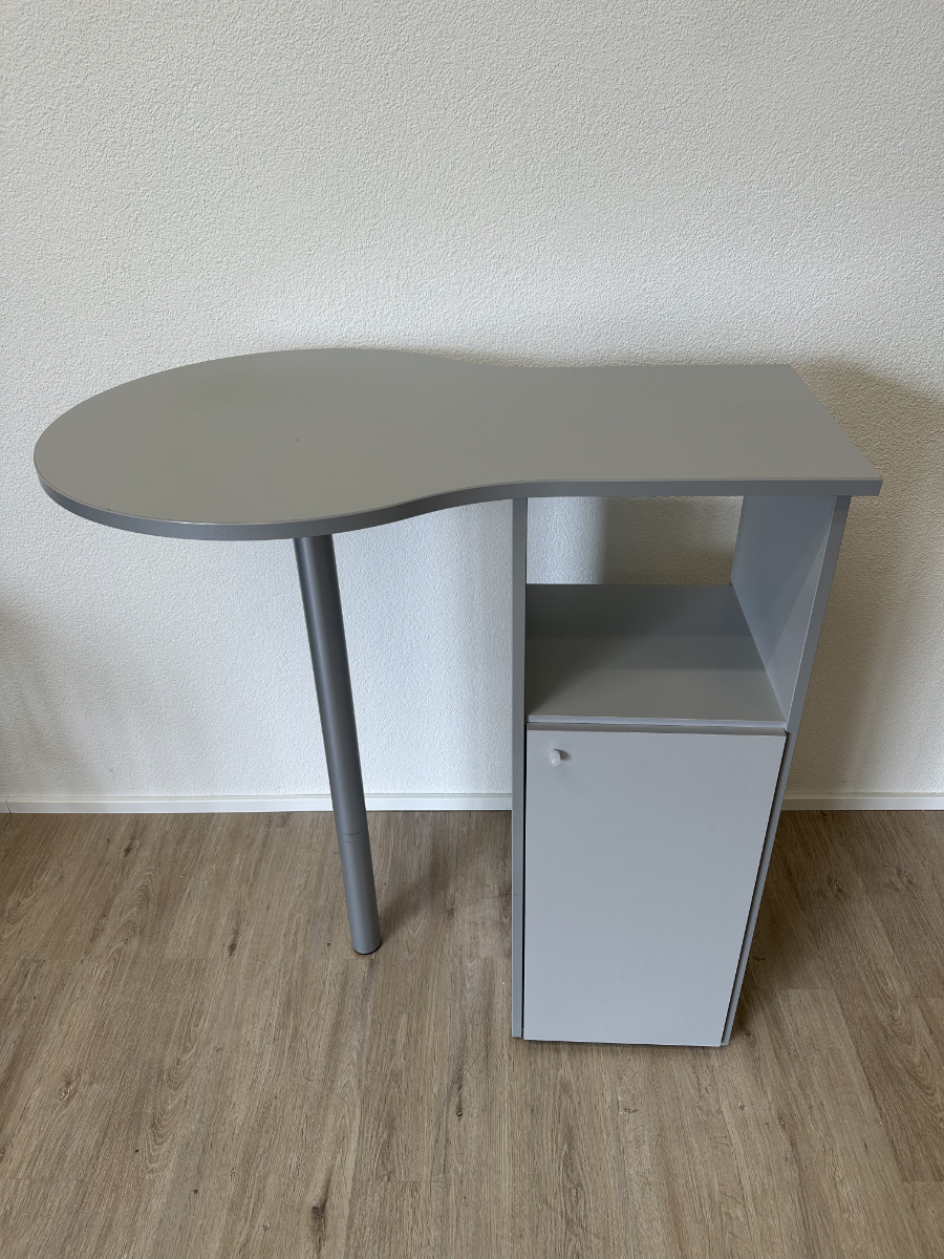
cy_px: 630
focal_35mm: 24
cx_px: 472
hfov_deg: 56.8
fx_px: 873
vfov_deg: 71.6
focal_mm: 6.9
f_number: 1.8
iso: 50
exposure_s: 1/108
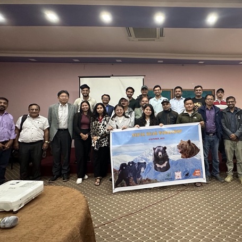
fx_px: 158
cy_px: 109
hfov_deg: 73.0
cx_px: 157
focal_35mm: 20
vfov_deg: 74.6
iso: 800
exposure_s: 1/50
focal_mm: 2.22
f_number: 2.2
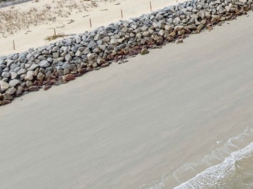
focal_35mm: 67
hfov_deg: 25.3
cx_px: 324
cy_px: -74
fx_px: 489
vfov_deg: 19.7
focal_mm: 12.29
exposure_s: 1/800
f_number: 2.8
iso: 100
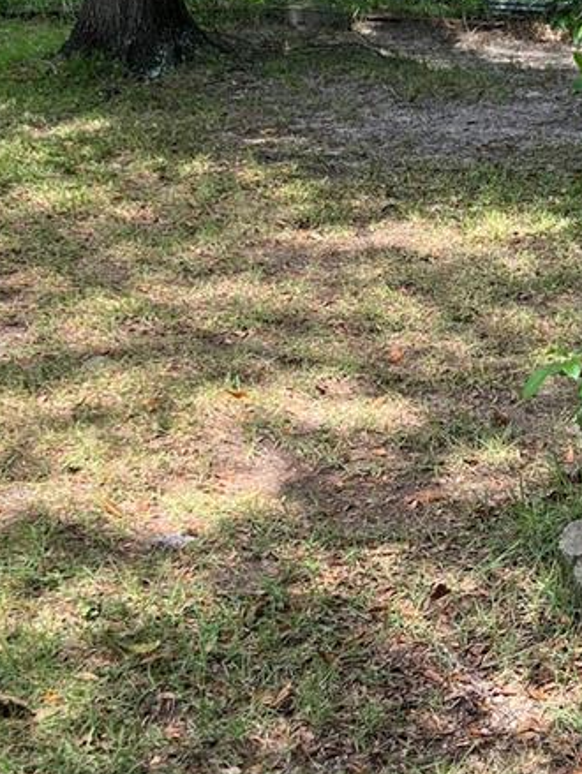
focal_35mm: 71
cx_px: 407
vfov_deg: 27.2
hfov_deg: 20.6
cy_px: 243
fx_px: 1589
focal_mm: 5.7
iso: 50
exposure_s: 1/887
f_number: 1.5
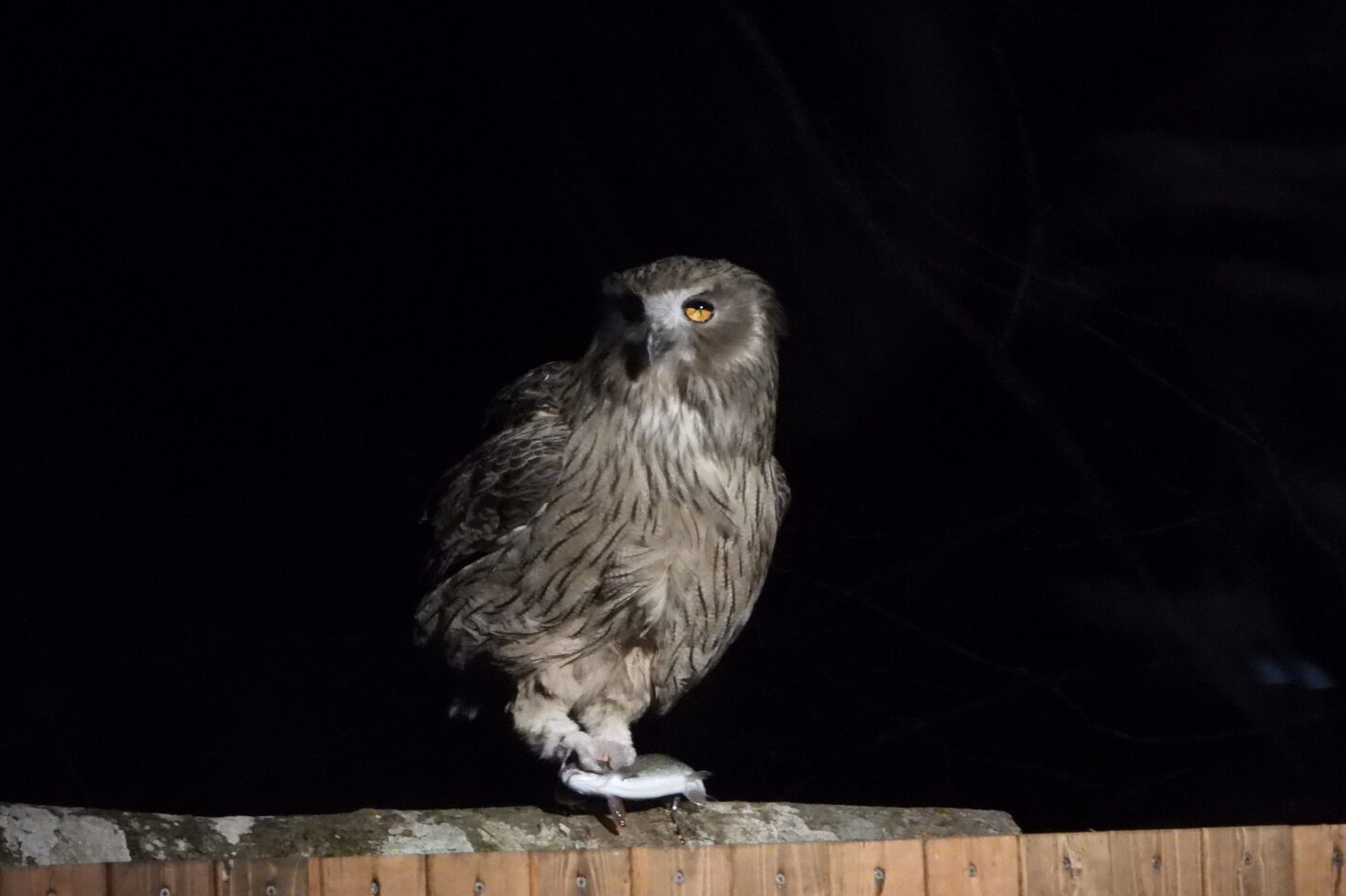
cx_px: 633
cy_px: 469
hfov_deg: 10.0
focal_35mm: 206
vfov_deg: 6.7
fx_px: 7700
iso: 1600
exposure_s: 1/30
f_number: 5.6
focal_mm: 33.2
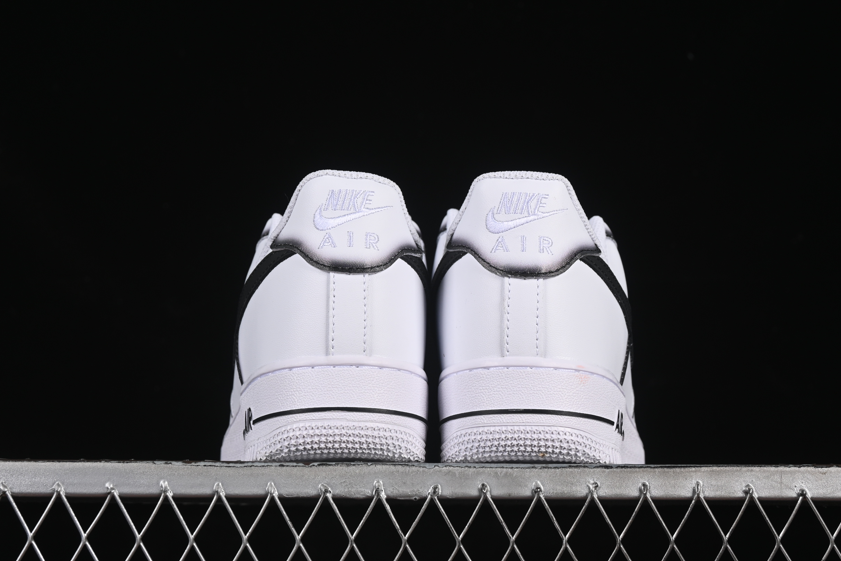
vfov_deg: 15.9
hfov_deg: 23.6
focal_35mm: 86
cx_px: 428
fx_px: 2009
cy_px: 264
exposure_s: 1/80
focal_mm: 50
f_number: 8
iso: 160
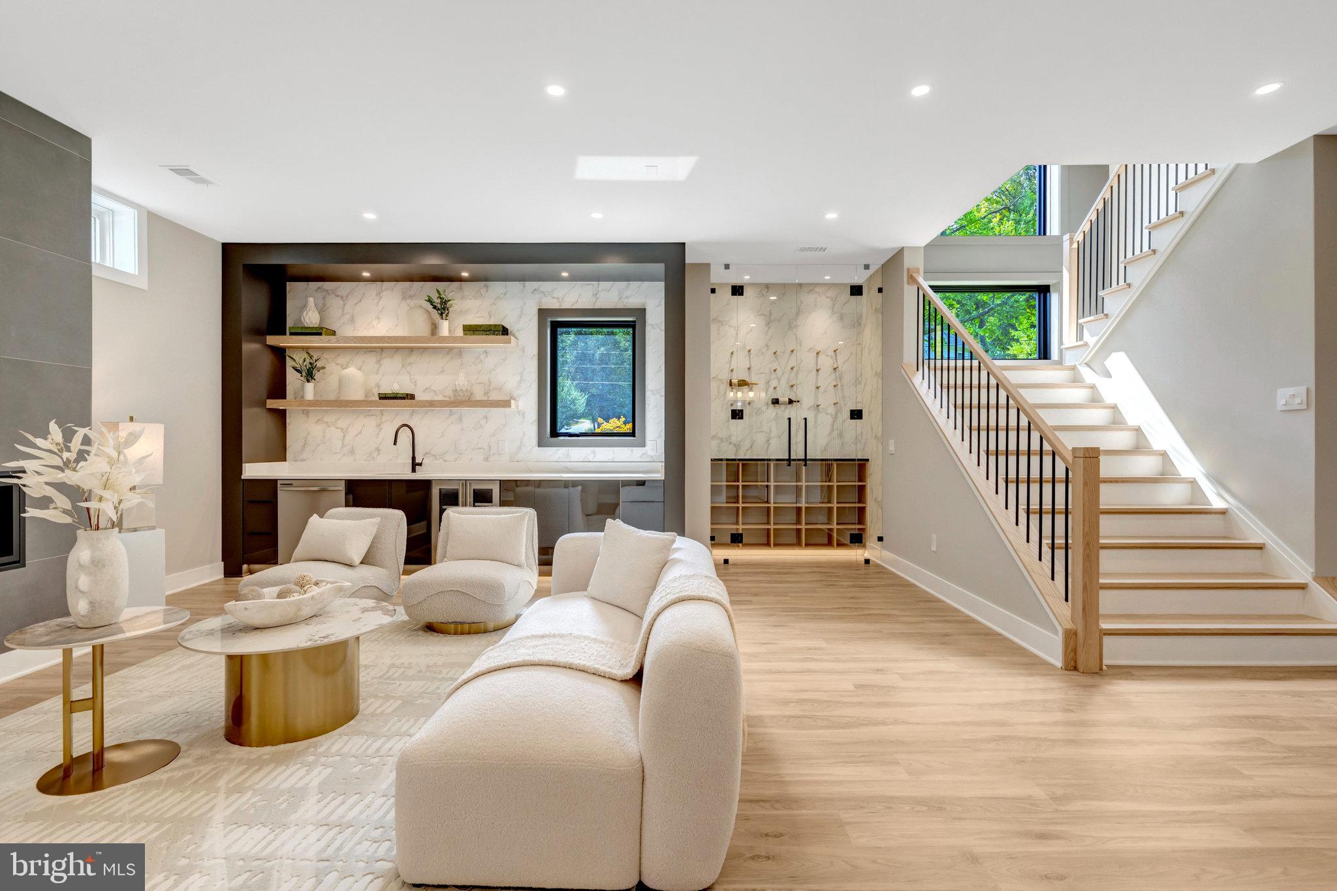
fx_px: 594
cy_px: 446
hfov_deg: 96.7
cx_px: 668
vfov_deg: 73.7
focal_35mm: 16
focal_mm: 16
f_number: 8
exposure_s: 1/80
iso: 1250
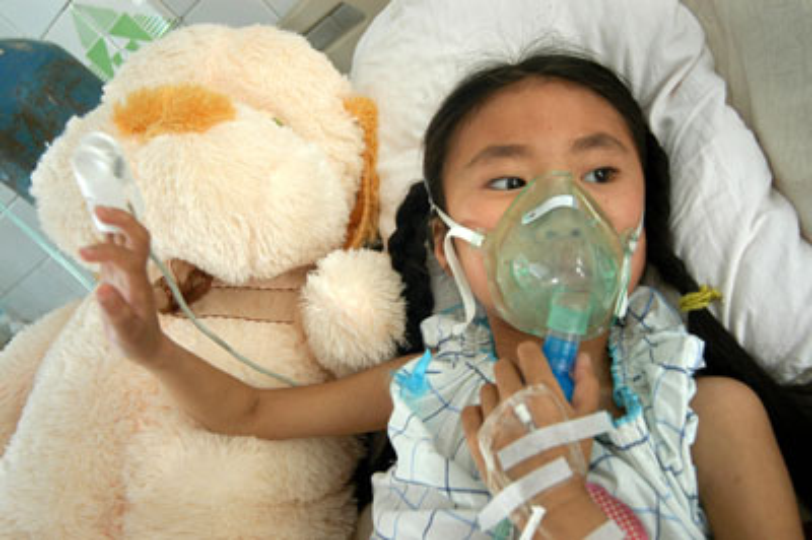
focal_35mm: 33
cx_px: 406
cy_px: 270
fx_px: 744
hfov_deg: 57.3
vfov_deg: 39.9
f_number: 4
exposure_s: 1/15
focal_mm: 22
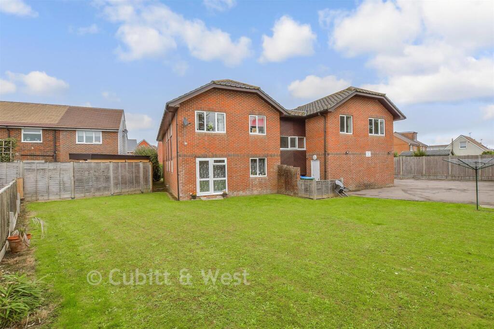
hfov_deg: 100.4
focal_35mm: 15
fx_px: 206
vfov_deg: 77.3
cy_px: 164
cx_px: 247
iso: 500
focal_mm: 10
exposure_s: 1/250
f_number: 9
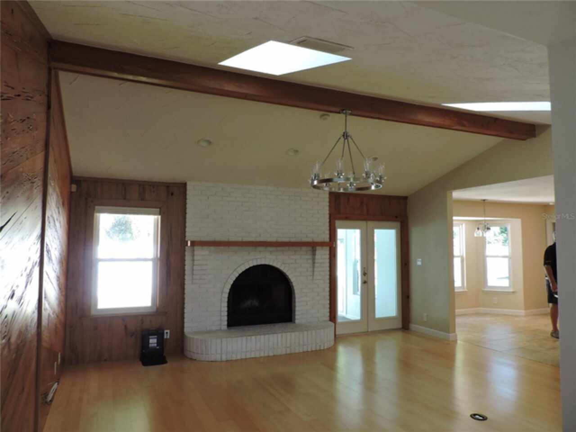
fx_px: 399
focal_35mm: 24
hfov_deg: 71.6
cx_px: 288
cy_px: 216
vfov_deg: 56.8
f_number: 3
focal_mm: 4.3
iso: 140
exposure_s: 1/30
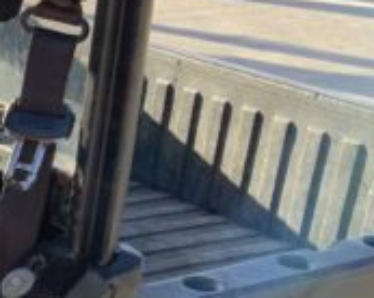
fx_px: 1161
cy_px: 300
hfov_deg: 15.8
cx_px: -281
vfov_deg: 14.4
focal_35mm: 105
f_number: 1.8
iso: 16
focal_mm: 3
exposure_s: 1/226
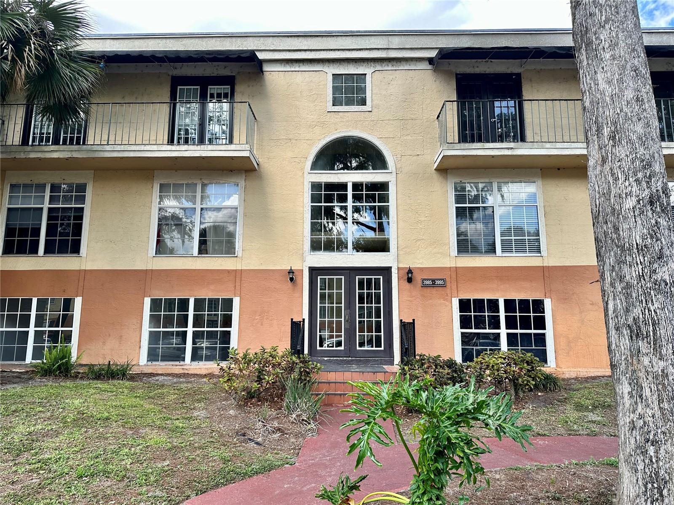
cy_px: 252
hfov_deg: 71.6
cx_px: 337
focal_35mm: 24
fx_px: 467
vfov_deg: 56.8
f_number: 1.78
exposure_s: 1/745
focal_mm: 6.86
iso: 80
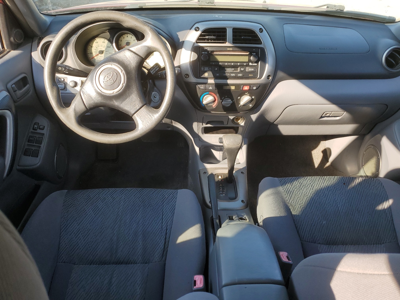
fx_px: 300
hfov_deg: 67.3
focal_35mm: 26
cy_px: 150
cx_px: 200
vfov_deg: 53.1
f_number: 1.5
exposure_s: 1/476
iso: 50
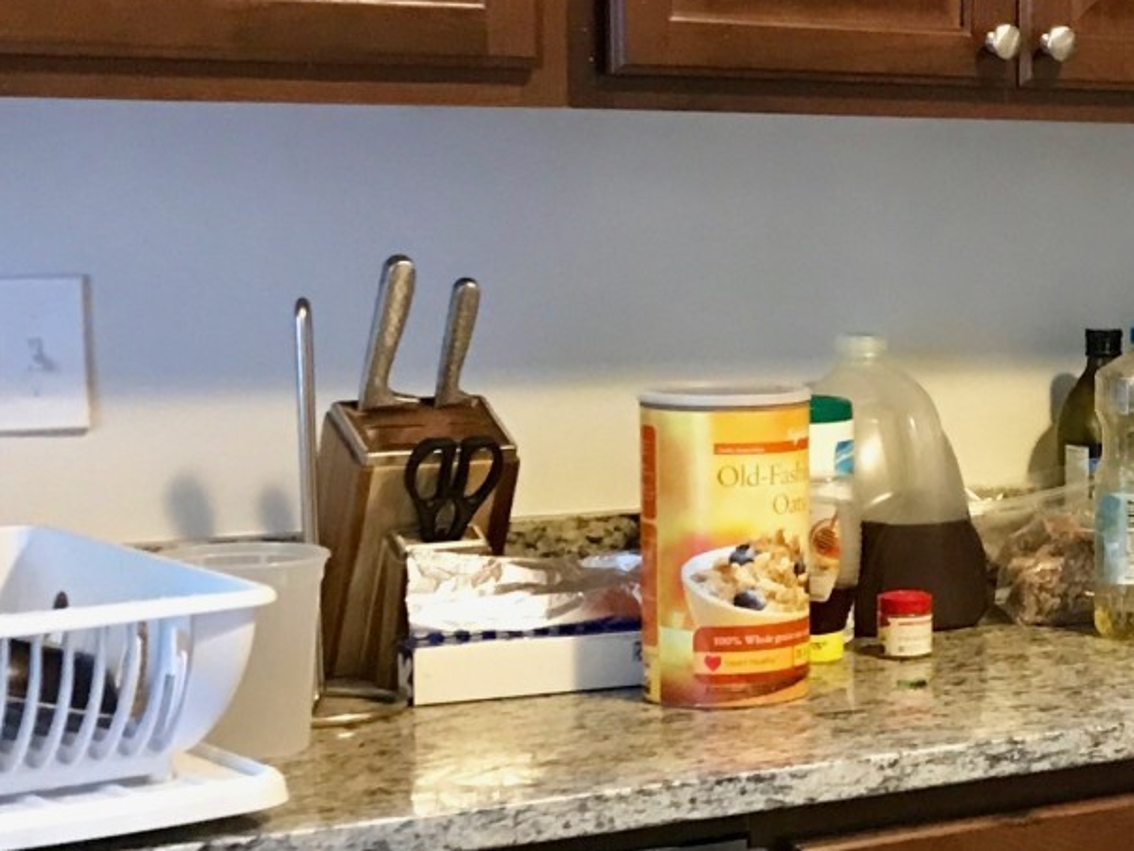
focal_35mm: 95
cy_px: 515
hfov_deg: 18.8
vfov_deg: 15.5
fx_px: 3112
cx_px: 1575
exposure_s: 1/9
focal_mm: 3.99
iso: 100
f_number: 1.8
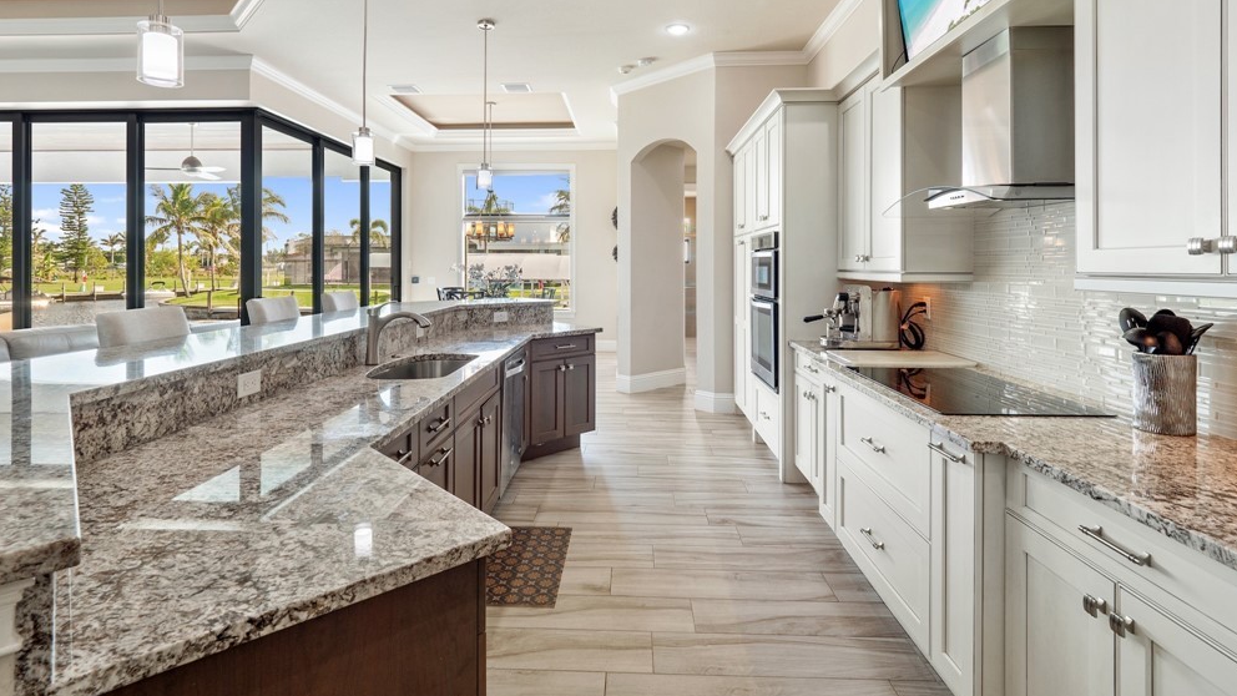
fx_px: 590
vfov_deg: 60.5
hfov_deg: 92.7
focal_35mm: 18
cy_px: 276
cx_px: 616
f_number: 7.1
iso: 200
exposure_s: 1/13
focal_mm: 8
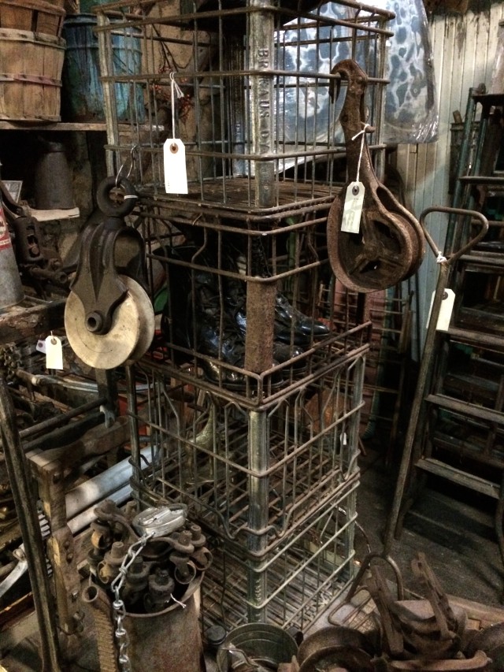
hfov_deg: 46.8
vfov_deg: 60.0
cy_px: 336
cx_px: 252
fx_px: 582
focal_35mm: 30
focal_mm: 4.12
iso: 1000
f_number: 2.2
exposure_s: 1/15
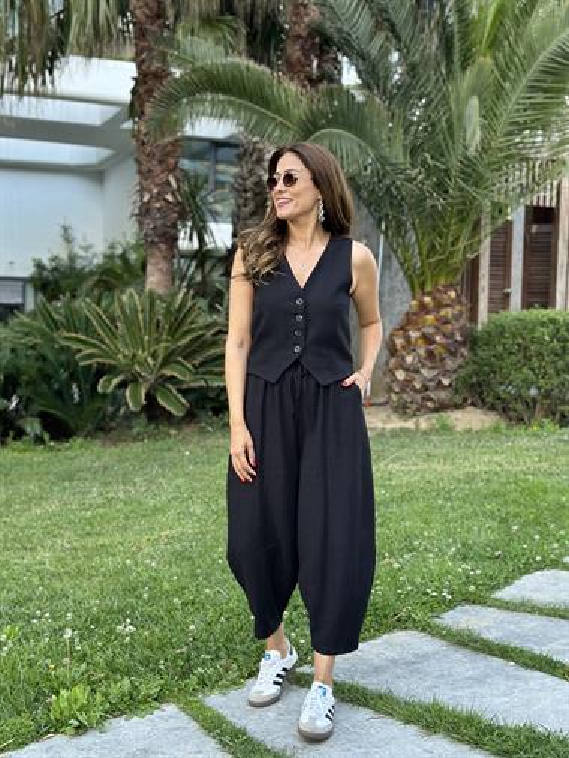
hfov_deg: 30.3
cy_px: 379
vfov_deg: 39.6
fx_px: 1051
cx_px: 284
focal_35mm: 48
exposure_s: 1/172
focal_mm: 6.86
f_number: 1.78
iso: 100
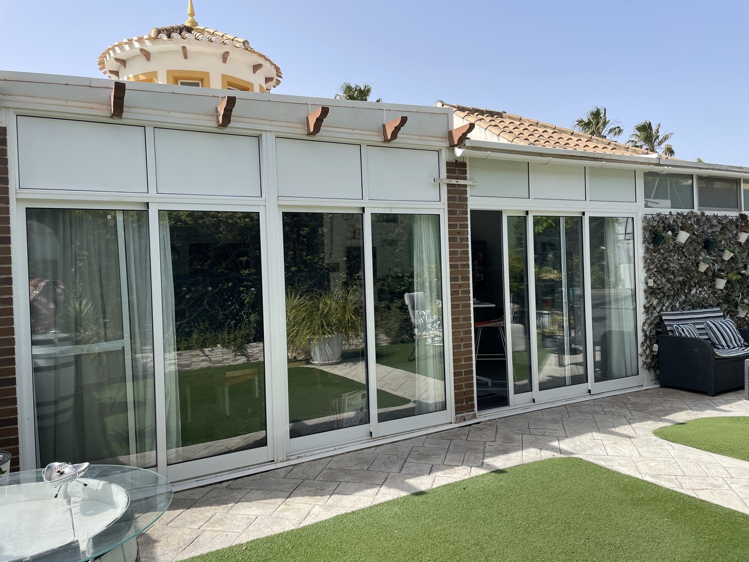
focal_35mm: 26
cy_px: 281
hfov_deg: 67.3
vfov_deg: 53.1
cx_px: 374
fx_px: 563
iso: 32
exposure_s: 1/2353
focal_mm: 4.2
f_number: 1.6
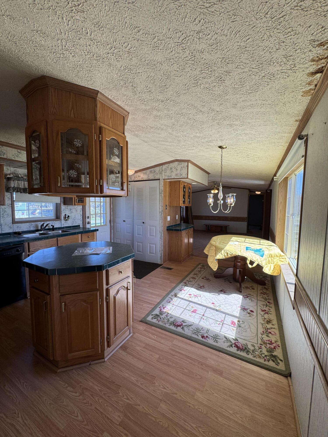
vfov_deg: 102.1
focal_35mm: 14
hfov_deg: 85.7
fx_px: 177
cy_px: 218
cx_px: 164
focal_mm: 2.22
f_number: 2.2
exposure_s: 1/190
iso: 40
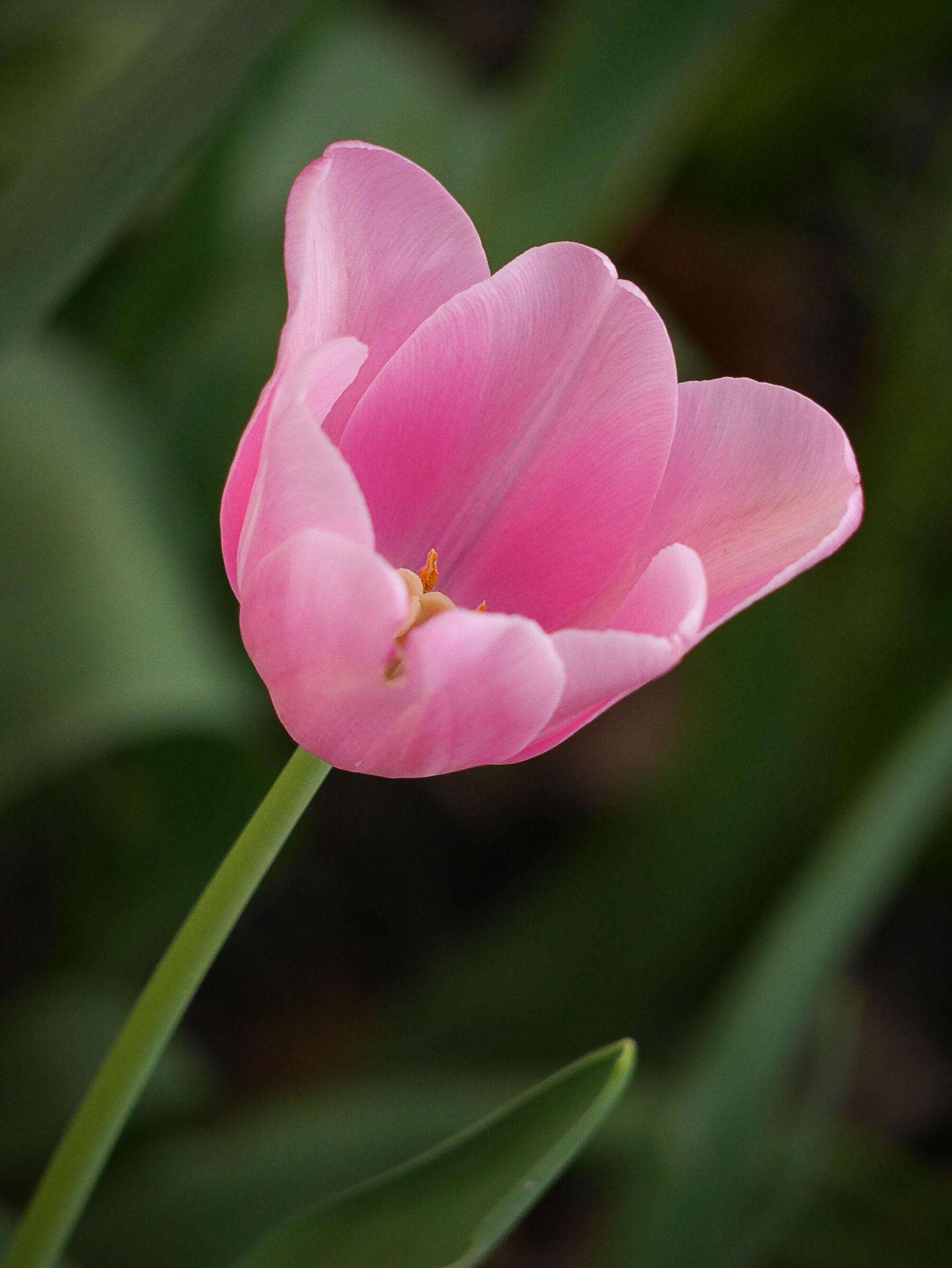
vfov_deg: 5.2
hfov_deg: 3.9
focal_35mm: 378
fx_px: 13851
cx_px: 476
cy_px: 634
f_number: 5.6
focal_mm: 189
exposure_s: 1/400
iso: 1600
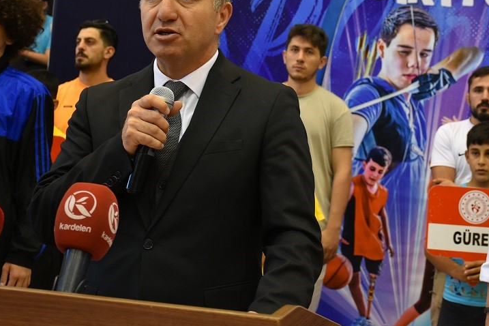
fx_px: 1087
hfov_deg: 25.1
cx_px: 368
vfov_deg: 16.9
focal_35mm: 80
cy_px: 72
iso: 800
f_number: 4.5
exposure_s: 1/80
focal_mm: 34
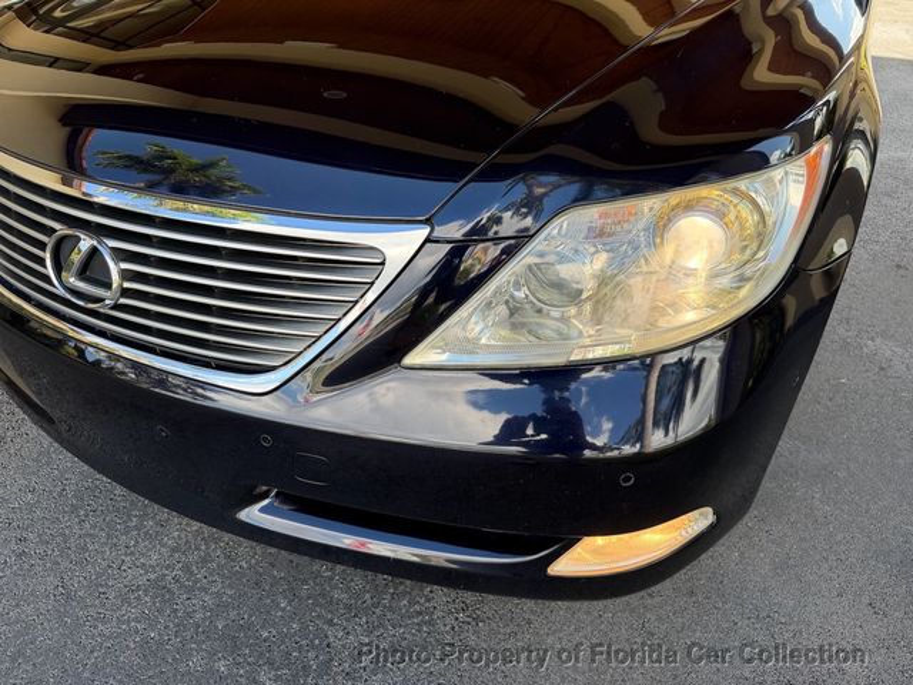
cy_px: 342
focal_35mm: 24
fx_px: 633
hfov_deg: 71.6
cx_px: 456
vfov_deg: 56.8
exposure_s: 1/481
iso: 100
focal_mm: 6.76
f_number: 1.78
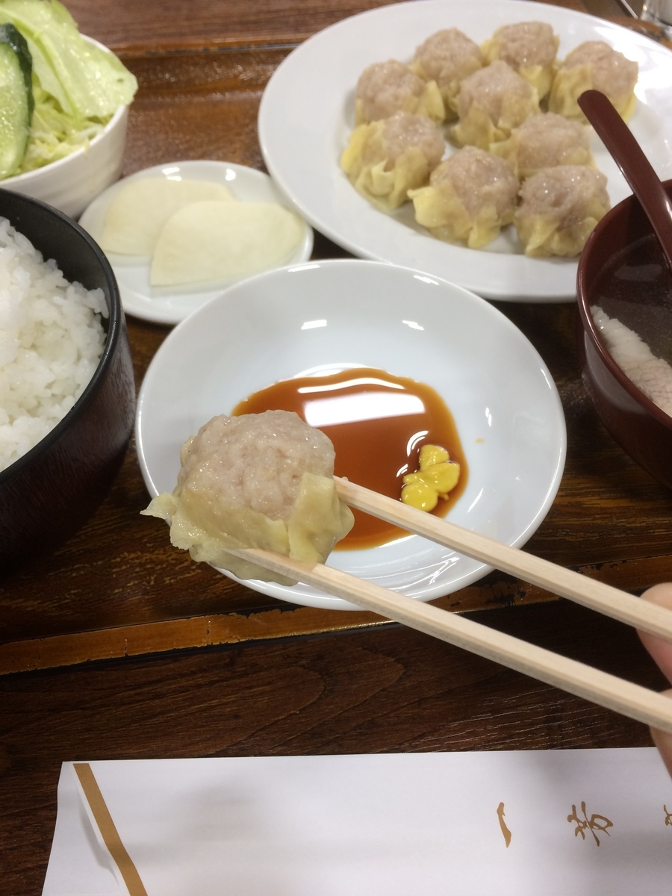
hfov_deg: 48.2
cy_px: 448
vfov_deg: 61.7
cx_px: 336
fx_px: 751
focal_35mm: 29
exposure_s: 1/30
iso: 32
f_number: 2.2
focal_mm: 4.15
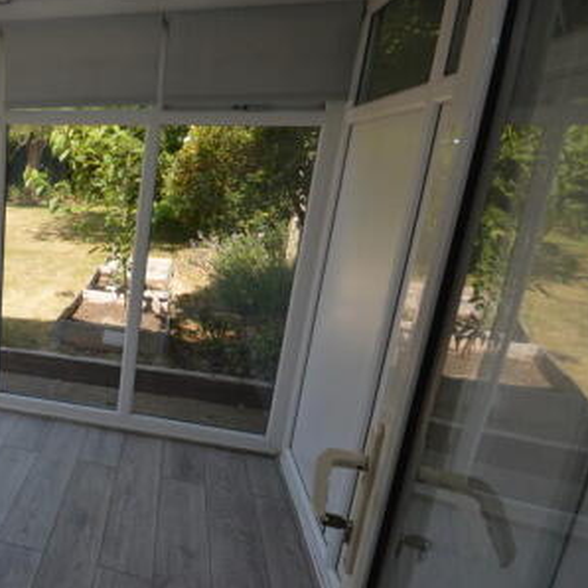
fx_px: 538
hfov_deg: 45.3
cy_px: 310
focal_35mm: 28
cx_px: -37
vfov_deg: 57.3
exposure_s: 1/160
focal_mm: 10
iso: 100
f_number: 5.6
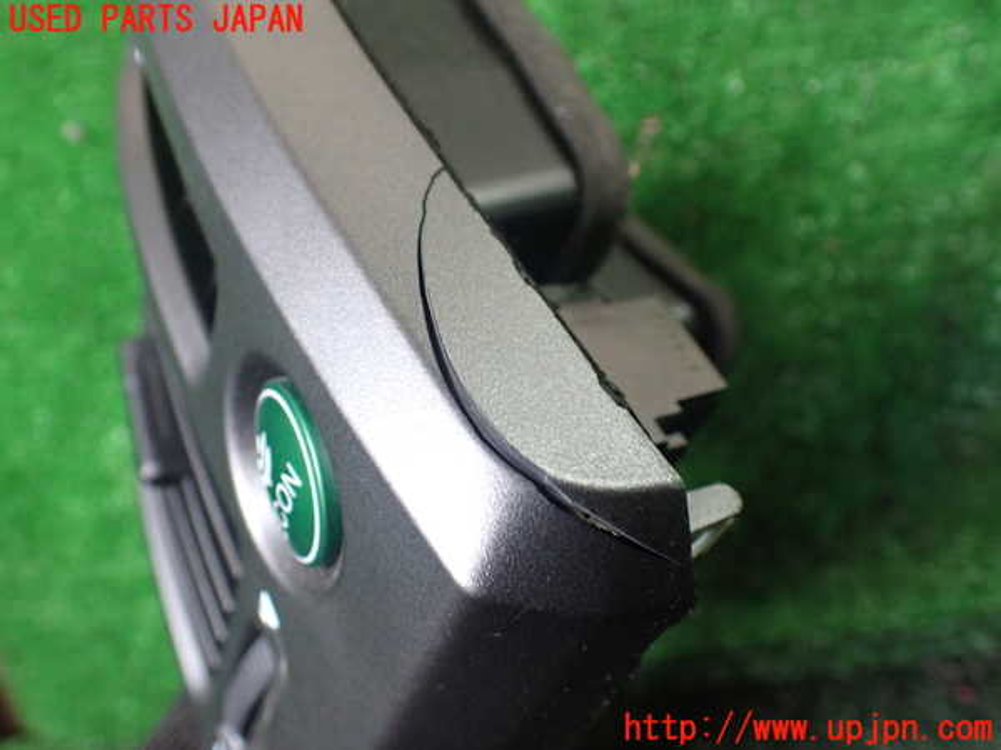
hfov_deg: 60.0
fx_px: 868
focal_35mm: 30
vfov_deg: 46.8
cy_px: 375
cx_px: 500
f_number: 2.3
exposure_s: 1/50
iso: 800
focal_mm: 5.4
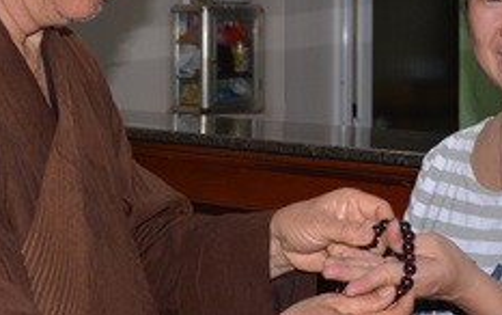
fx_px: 1396
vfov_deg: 12.7
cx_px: 351
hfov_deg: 20.3
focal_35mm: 102
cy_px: 23
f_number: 4.5
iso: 640
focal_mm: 24
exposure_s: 1/60
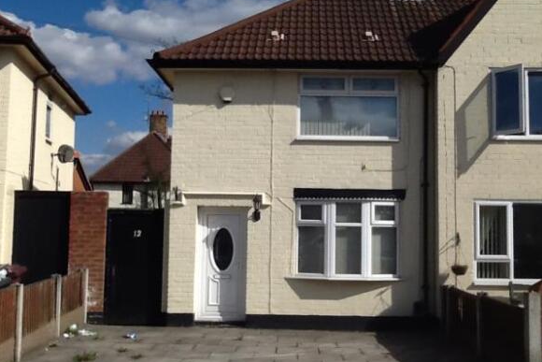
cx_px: 271
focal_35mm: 46
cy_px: 174
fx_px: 693
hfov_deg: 42.7
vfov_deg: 29.3
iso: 40
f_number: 2.4
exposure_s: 1/2976
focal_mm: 2.03
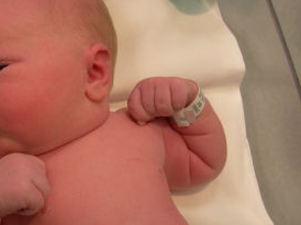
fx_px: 556
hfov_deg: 29.8
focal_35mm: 64
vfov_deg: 22.9
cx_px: 79
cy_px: 134
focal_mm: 7.8
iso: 50
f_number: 2.8
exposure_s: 1/19.6
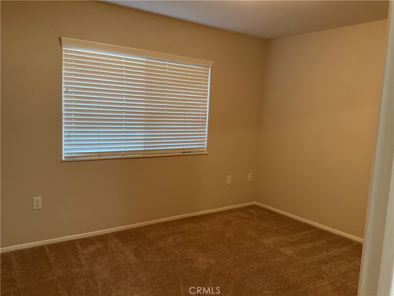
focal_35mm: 29
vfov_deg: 48.2
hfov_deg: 61.7
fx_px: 330
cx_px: 197
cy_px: 148
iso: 250
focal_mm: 3
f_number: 1.8
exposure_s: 1/40
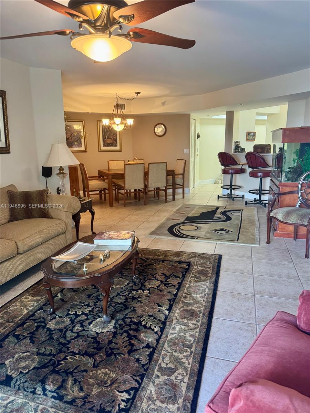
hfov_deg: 56.8
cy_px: 206
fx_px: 287
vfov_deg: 71.6
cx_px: 155
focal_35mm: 24
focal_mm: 6.76
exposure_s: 1/60
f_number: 1.78
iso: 200
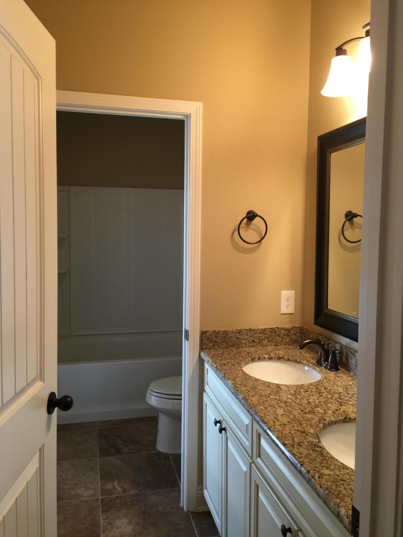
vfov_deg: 61.7
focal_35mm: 29
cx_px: 202
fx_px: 450
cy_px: 268
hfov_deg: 48.2
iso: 64
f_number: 2.2
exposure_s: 1/15
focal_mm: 4.15
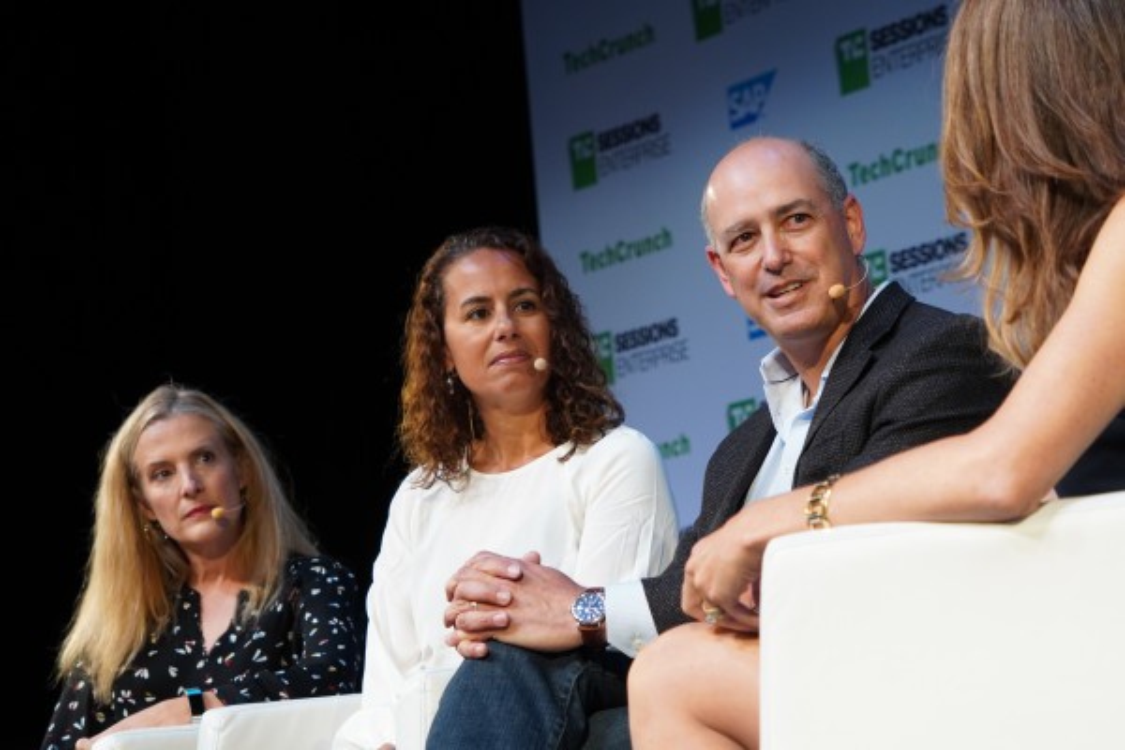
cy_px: 375
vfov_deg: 9.7
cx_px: 562
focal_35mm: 141
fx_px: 4406
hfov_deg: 14.6
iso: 1000
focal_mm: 94
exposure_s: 1/100
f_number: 6.3
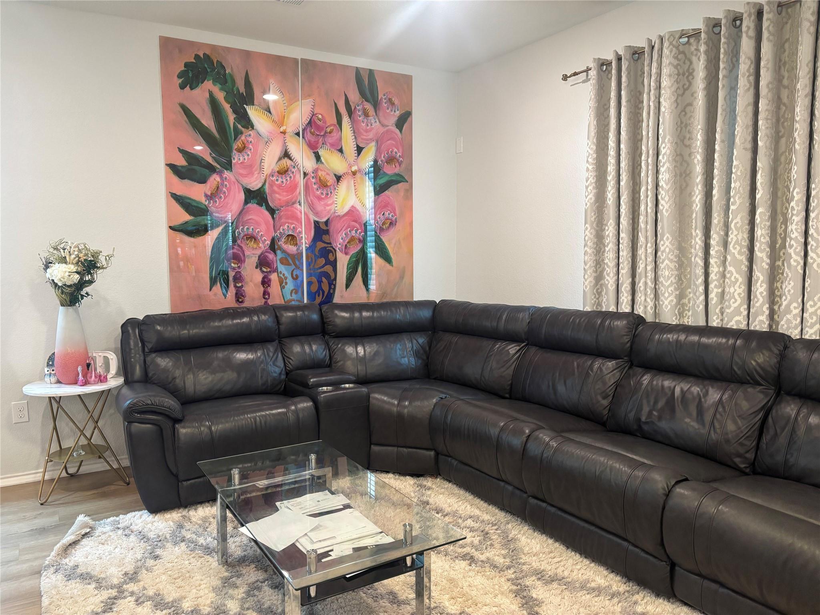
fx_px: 616
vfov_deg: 53.1
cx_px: 410
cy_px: 308
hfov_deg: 67.3
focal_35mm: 26
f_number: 1.6
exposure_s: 1/60
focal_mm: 5.96
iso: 320
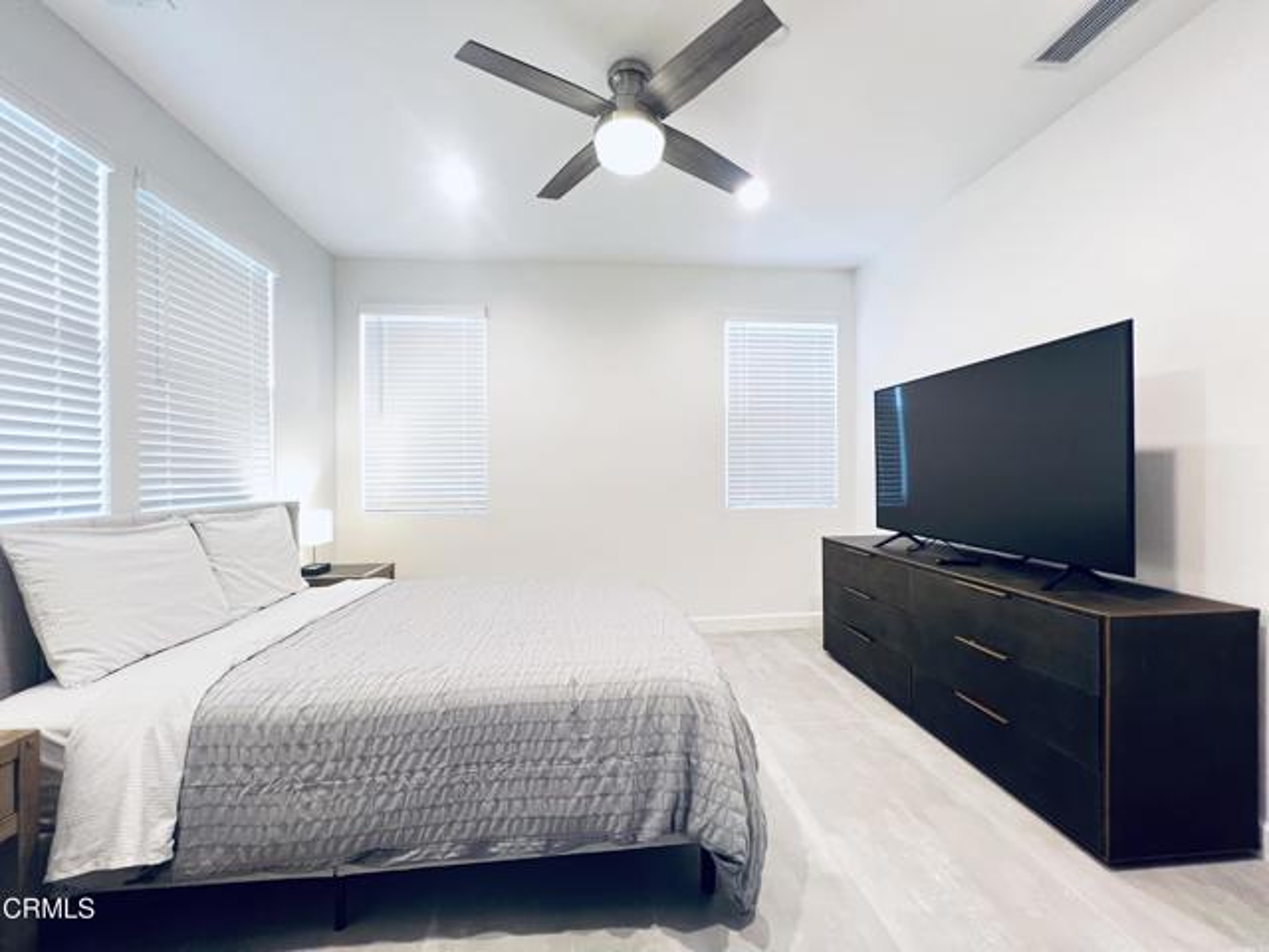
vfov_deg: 89.9
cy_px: 476
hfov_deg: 106.2
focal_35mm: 13
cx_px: 634
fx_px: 477
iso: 500
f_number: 1.8
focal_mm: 1.57
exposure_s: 1/60
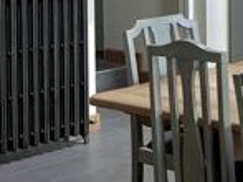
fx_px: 877
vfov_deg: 11.4
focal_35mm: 125
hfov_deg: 13.2
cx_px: 512
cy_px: -93
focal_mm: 5.7
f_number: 1.5
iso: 40
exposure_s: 1/251
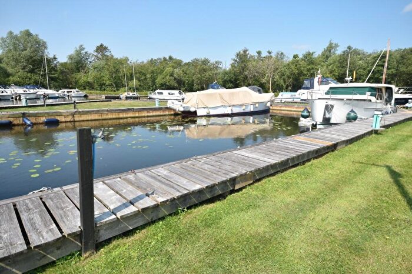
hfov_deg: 81.2
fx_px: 240
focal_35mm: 21
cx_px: 206
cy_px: 137
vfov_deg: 59.4
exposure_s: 1/250
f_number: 8
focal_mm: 14
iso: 200
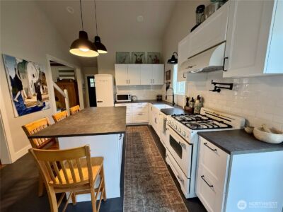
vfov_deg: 85.7
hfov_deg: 102.1
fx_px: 114
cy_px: 106
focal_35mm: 14
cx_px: 142
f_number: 2.2
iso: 250
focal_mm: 2.22
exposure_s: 1/99
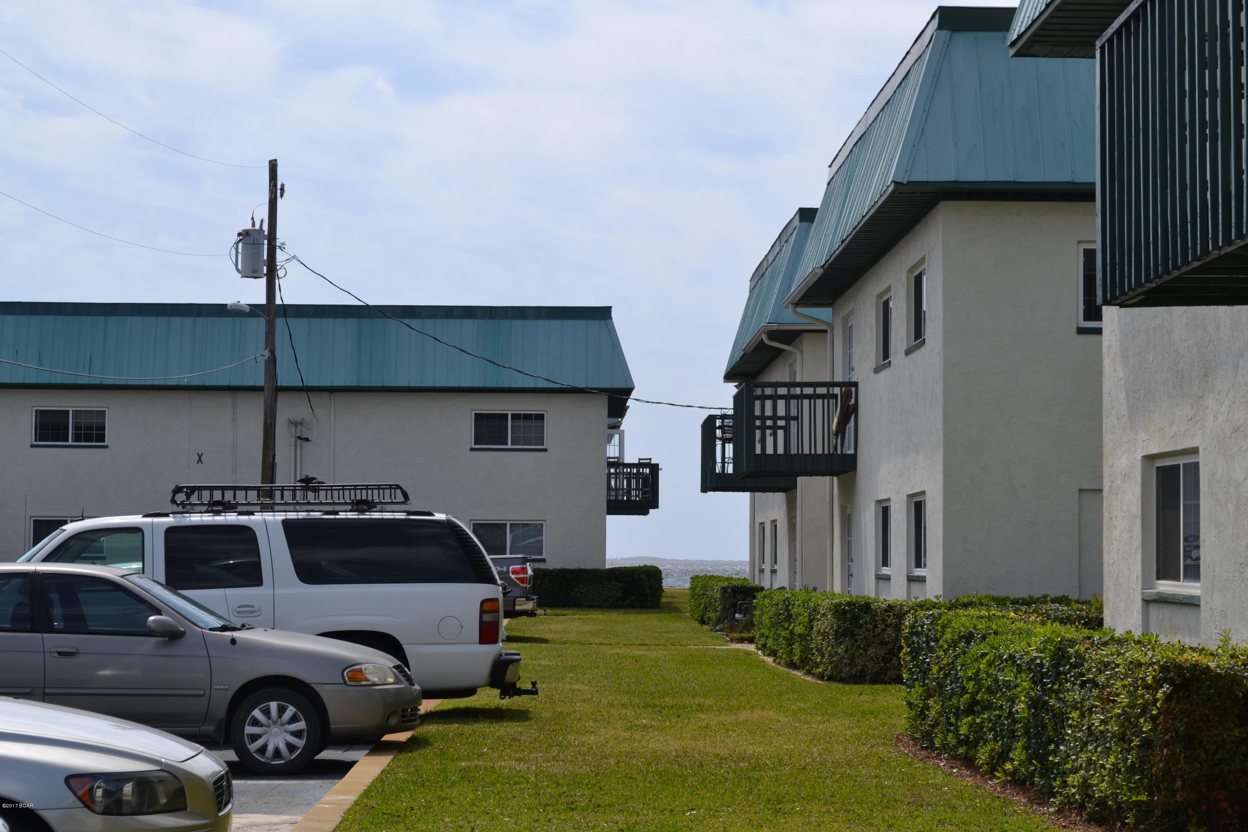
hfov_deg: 24.6
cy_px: 416
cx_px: 624
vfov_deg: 16.6
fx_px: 2860
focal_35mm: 82
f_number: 8
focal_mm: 55
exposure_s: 1/250
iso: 100
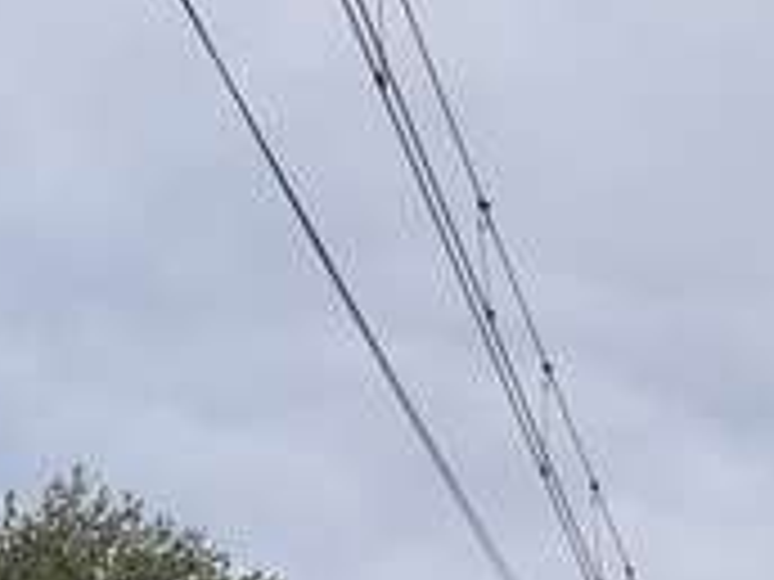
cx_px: -72
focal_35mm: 116
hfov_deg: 16.5
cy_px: 1030
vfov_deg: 11.8
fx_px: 2594
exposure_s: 1/1328
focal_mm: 3.92
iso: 40
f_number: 1.7
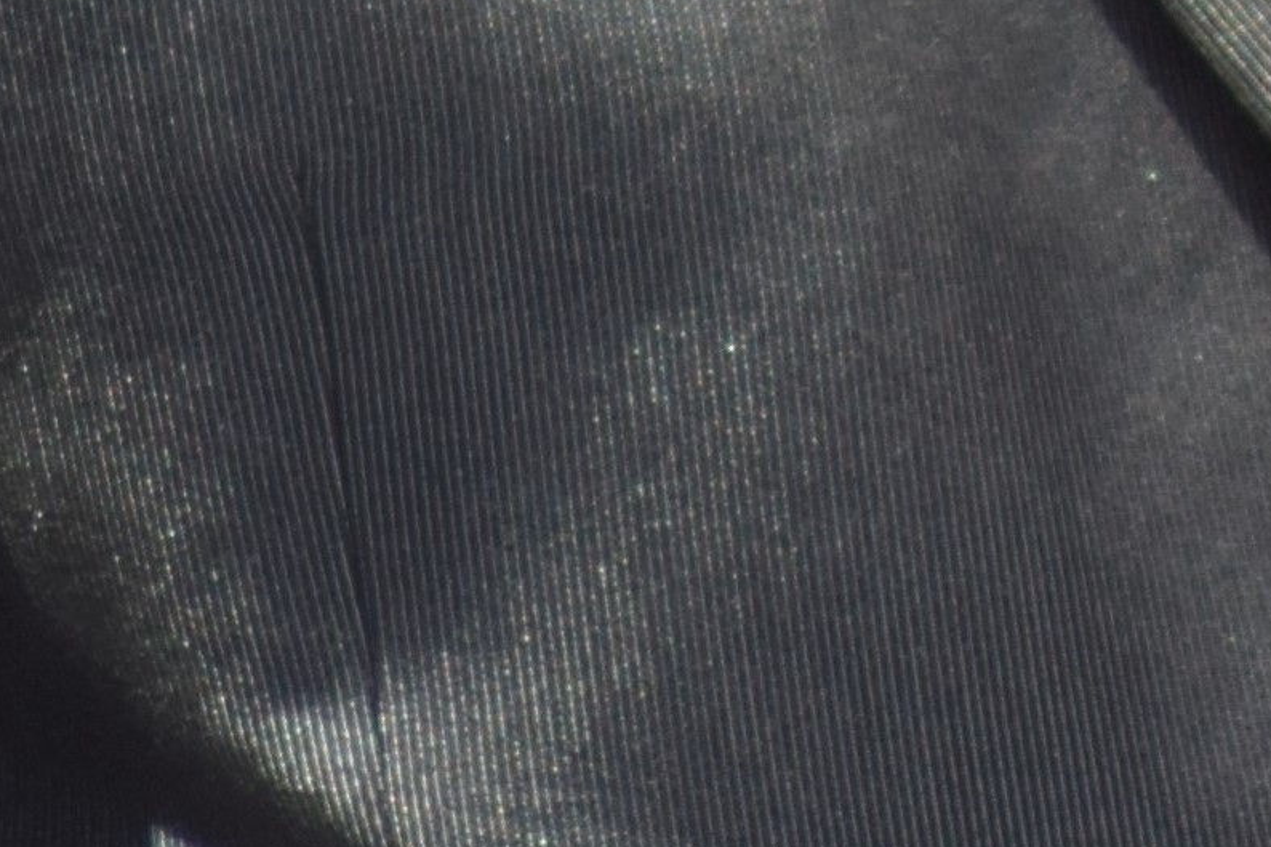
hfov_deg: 1.0
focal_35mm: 2041
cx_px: 2998
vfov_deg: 0.7
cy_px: -2219
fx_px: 72039
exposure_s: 1/1250
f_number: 4.5
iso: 400
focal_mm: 180
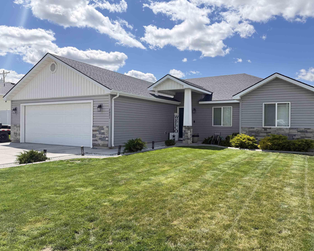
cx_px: 172
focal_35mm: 26
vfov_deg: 54.9
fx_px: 242
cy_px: 125
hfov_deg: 65.9
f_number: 1.78
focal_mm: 6.76
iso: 100
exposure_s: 1/3145
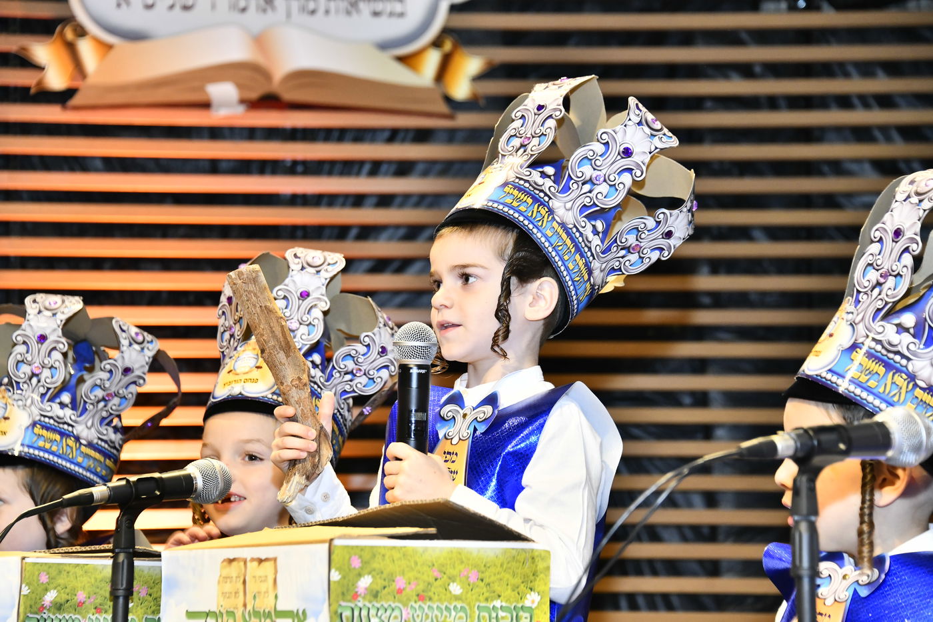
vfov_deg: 12.2
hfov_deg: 18.3
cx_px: 466
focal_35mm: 112
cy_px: 311
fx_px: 2902
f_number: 5.6
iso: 2000
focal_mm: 112
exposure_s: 1/125
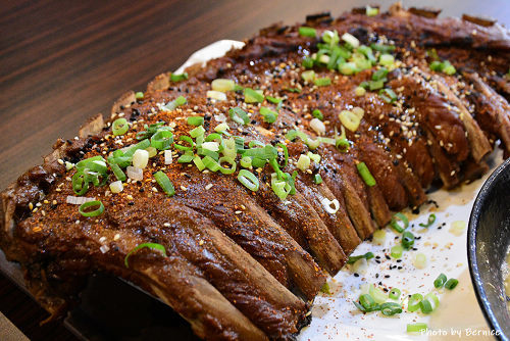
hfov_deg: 35.0
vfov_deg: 23.8
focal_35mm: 57
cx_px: 255
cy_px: 170
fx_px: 808
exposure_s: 1/50
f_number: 7.1
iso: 6400
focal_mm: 38
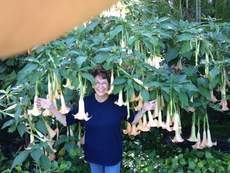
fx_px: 279
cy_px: 88
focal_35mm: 42
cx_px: 124
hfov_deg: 44.8
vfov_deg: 34.3
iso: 100
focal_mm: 4.28
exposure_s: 1/120
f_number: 2.4
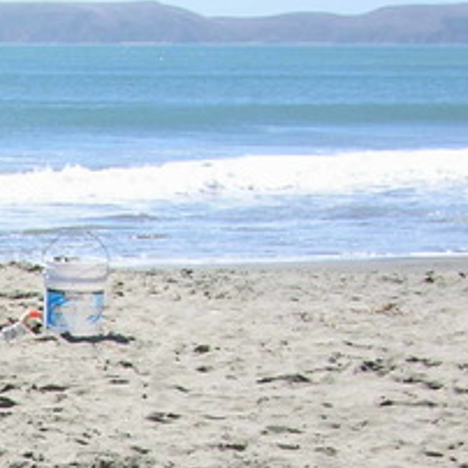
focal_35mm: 153
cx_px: -526
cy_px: 725
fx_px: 2340
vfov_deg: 10.9
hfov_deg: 10.3
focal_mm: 8.9
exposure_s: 1/210
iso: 50
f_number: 5.6
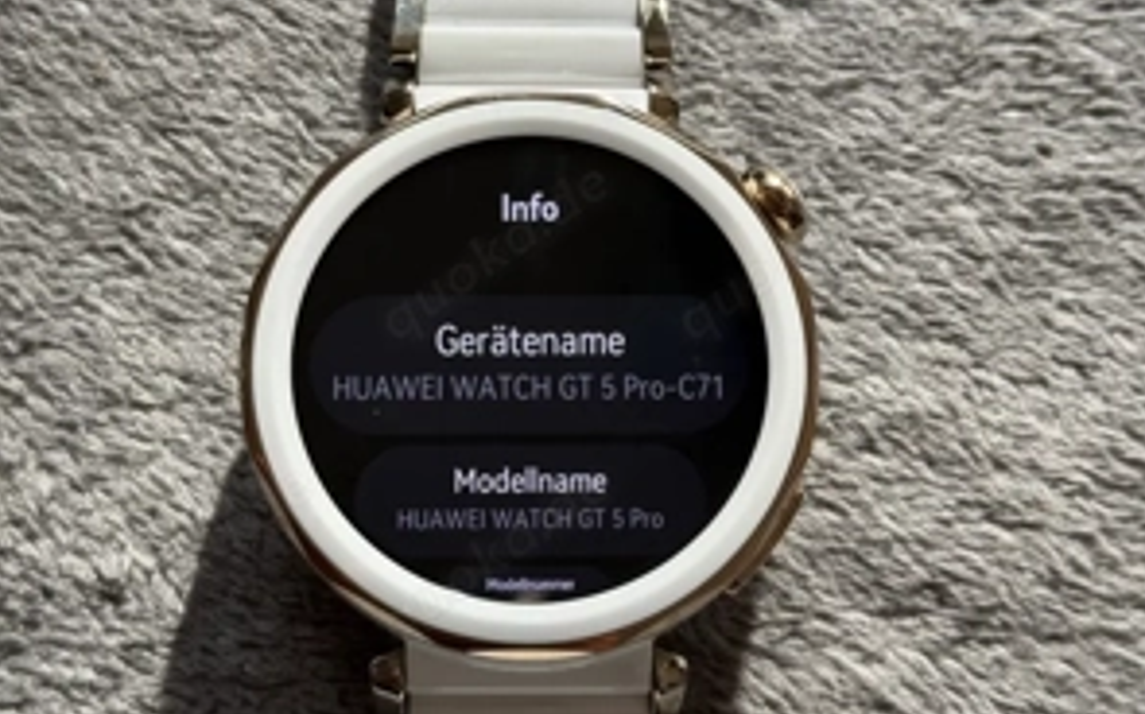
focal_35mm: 69
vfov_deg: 18.8
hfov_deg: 29.8
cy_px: 295
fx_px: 2152
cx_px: 578
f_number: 1.78
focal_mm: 6.76
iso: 64
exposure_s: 1/130
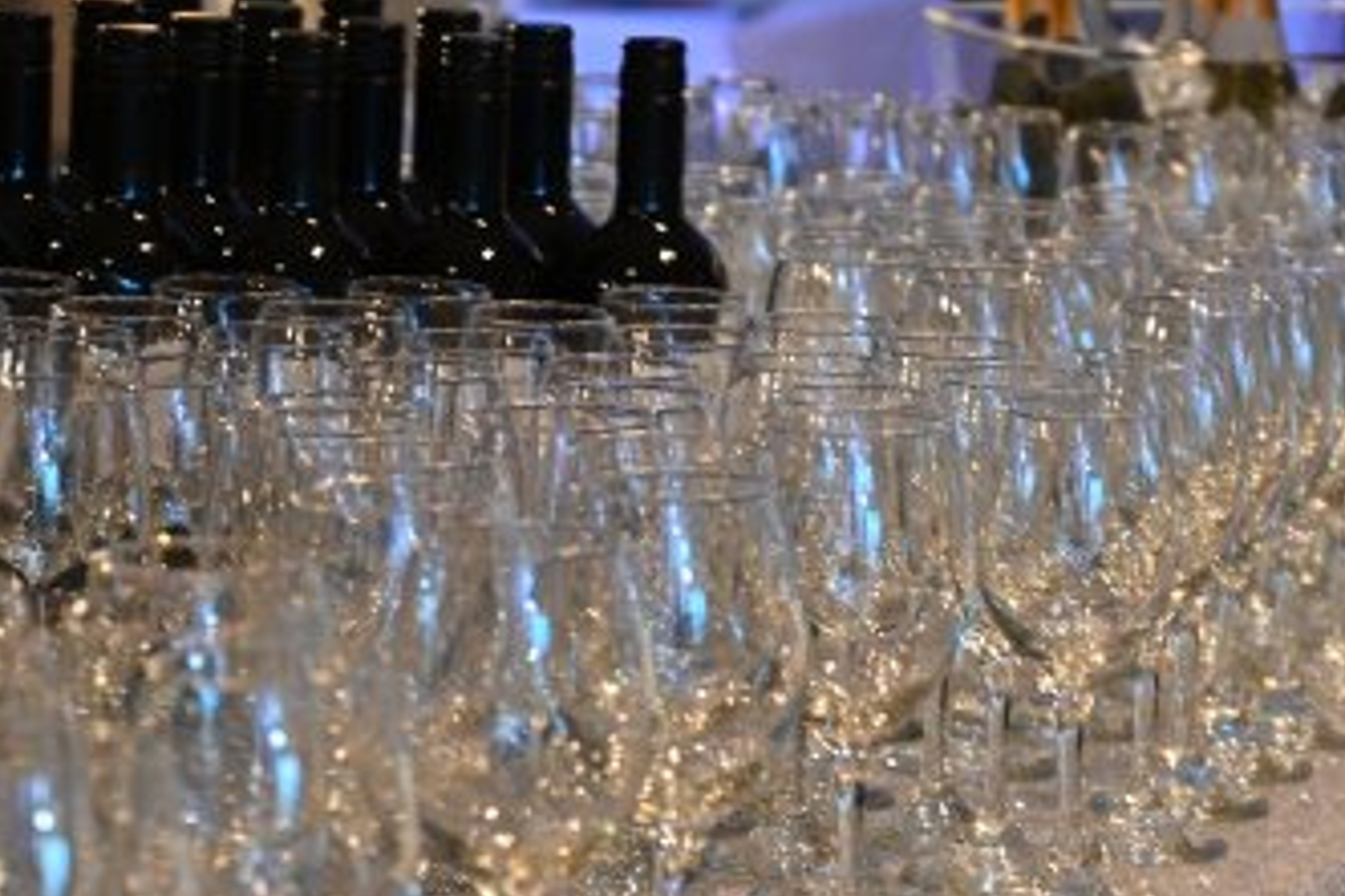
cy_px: 391
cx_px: 519
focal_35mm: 179
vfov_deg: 7.7
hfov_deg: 11.5
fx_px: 6684
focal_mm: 65
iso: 3200
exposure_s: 1/80
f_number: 4
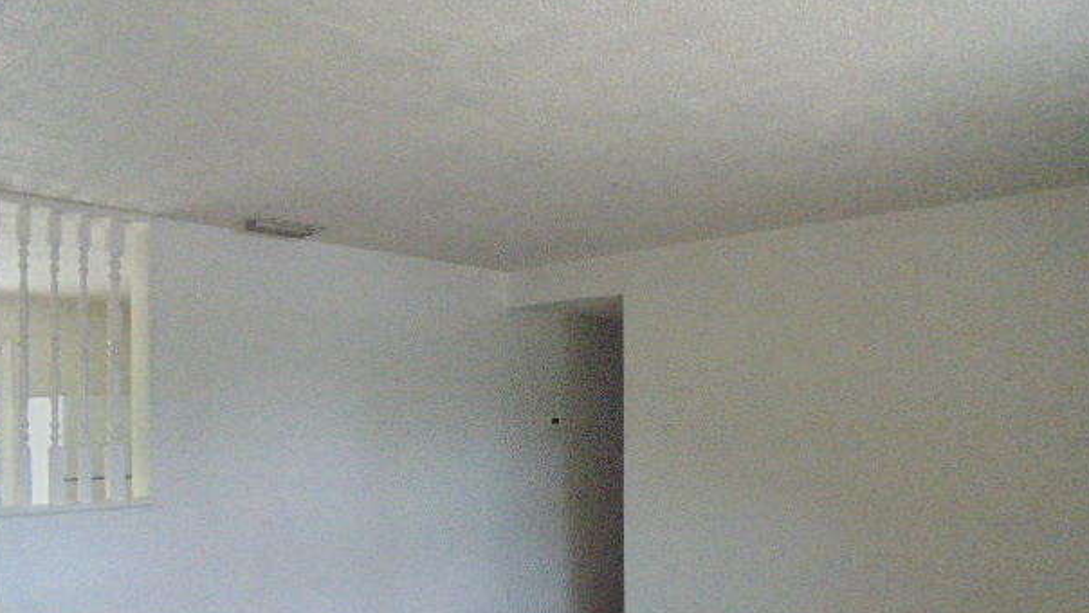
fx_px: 866
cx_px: 552
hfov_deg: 64.3
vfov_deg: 38.5
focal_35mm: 30
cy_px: 415
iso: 800
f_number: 3.5
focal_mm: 4.6
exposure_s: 1/160
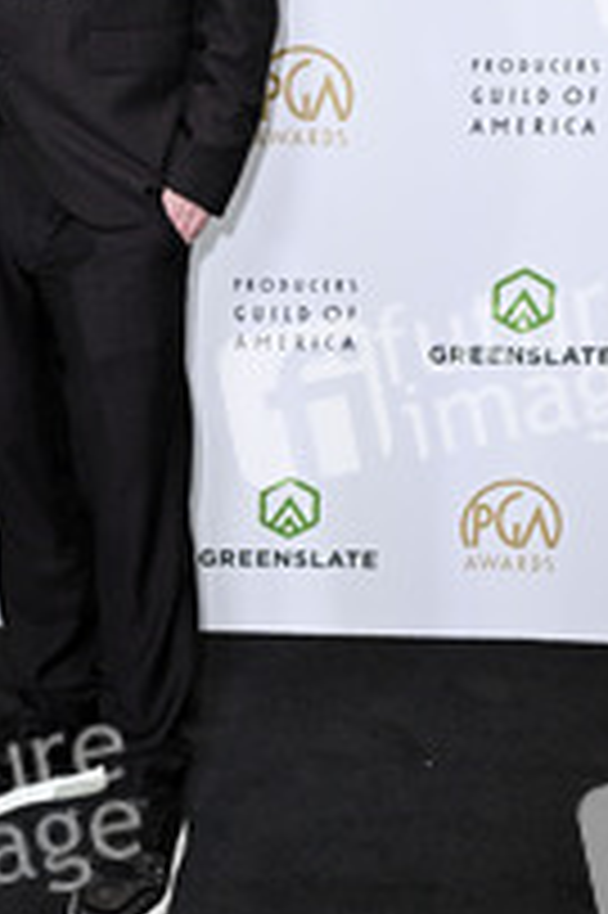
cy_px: 158
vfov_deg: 27.1
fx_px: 1852
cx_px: 41
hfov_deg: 18.3
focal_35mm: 73
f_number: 5.6
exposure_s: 1/320
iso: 2000
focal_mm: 37
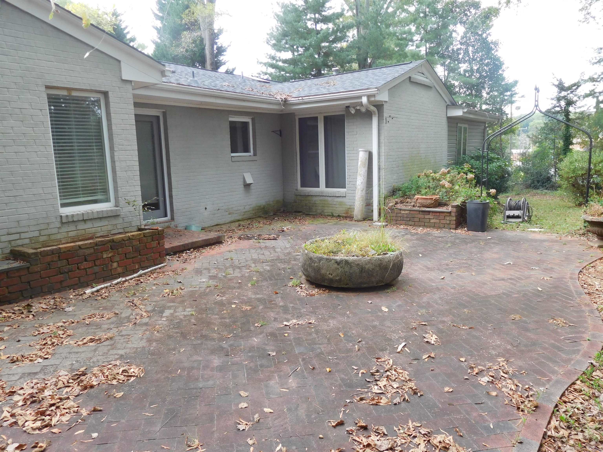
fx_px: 435
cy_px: 226
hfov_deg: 69.4
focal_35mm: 25
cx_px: 302
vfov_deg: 54.9
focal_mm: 4.5
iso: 125
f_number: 3.4
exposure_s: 1/80
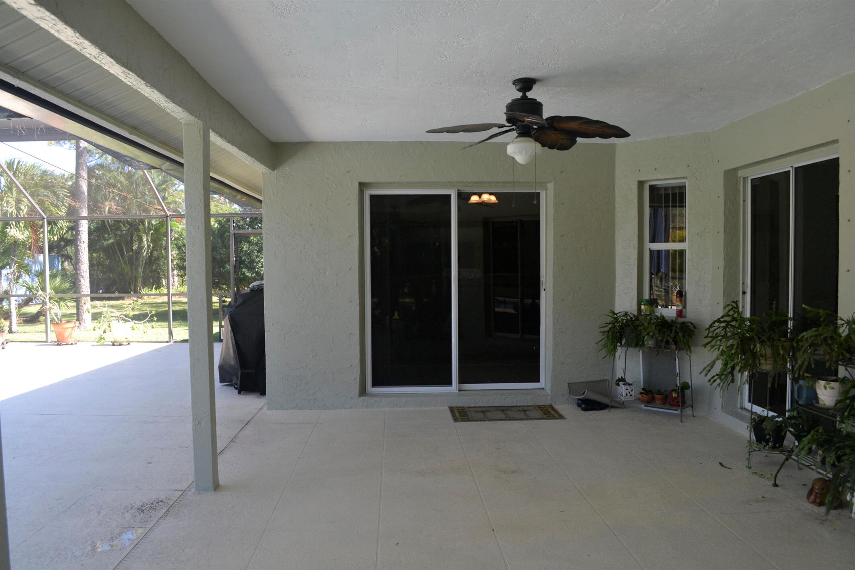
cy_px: 285
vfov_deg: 47.9
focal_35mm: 27
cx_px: 428
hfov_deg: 67.4
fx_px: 641
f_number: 5.6
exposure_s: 1/125
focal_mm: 18
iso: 360
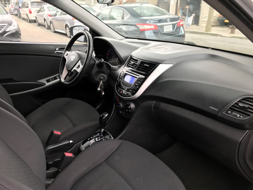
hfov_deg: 63.4
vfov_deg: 49.7
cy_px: 95
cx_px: 126
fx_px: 205
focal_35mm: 28
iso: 40
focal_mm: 3.99
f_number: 1.8
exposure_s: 1/120
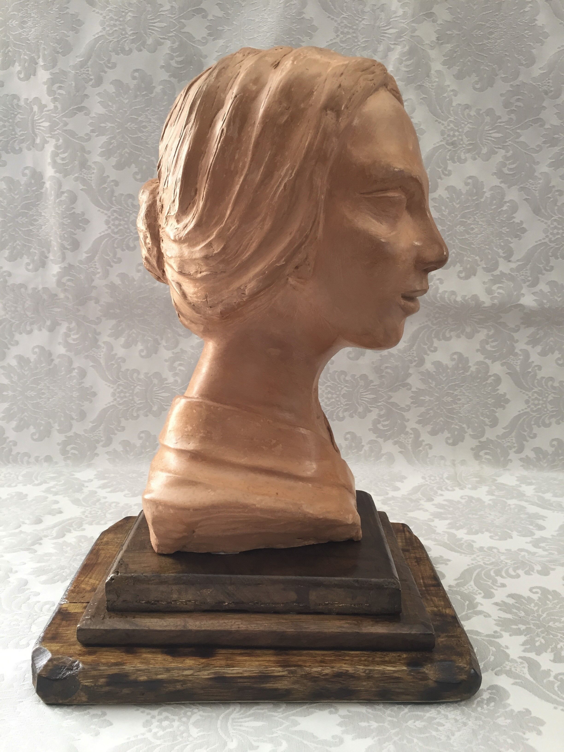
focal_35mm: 29
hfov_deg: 48.2
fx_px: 630
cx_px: 282
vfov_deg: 61.7
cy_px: 376
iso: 80
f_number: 2.2
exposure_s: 1/33
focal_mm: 4.15
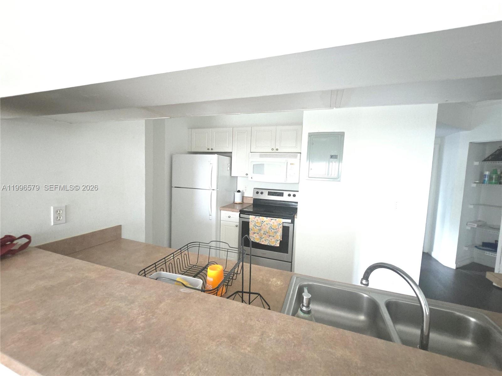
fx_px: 189
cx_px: 251
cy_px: 188
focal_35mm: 13
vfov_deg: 89.9
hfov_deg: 106.2
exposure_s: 1/20
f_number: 2.2
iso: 4000
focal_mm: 2.2
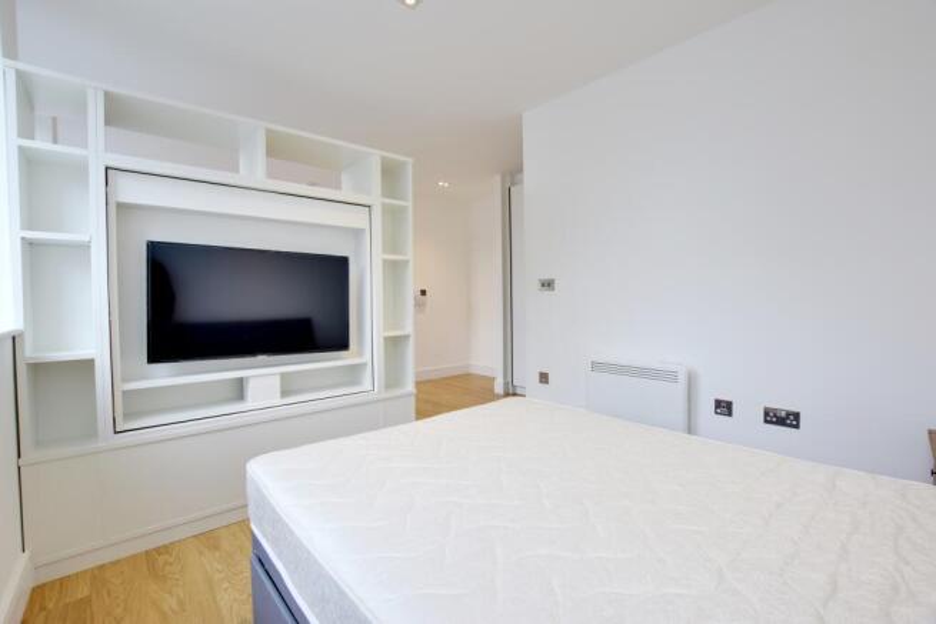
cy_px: 312
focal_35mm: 15
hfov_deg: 100.4
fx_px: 390
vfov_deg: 77.4
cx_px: 468
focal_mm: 10
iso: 100
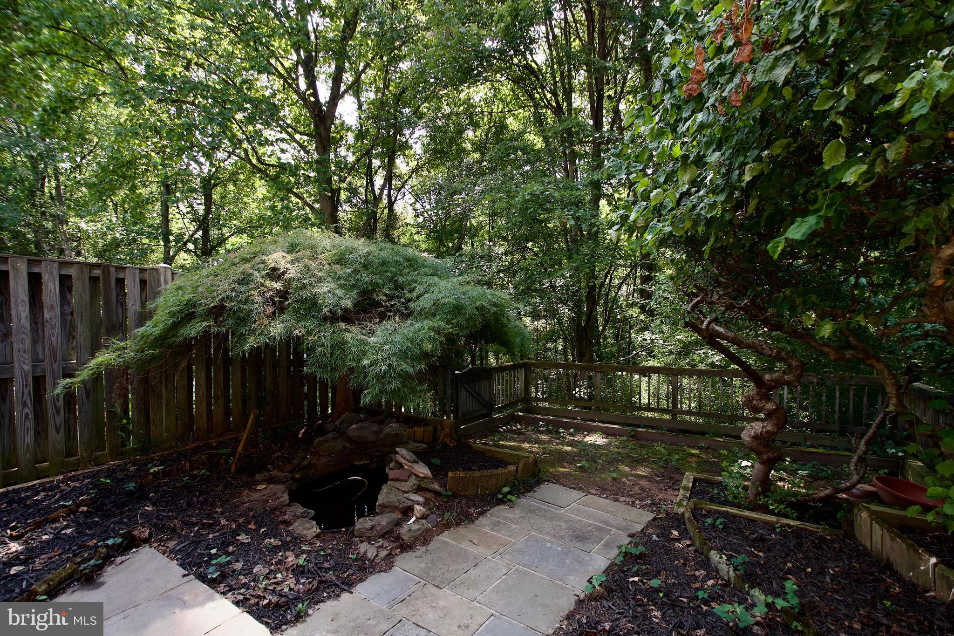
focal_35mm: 15
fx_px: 397
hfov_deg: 100.4
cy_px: 318
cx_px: 477
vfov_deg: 77.3
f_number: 7.1
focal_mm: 10
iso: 900
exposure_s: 1/500
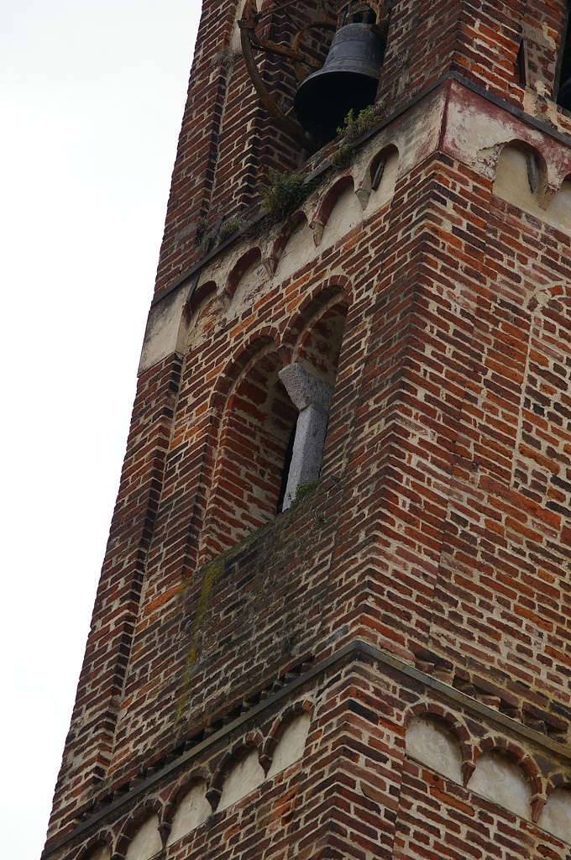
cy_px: 430
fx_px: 4938
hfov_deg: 6.6
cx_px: 286
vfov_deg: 10.0
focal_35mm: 207
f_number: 8
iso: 200
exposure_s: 1/500
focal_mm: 138
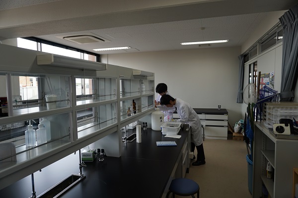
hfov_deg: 73.7
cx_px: 149
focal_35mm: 24
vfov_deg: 53.1
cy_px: 99
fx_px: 199
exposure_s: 1/160
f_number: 4
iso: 160
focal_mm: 16
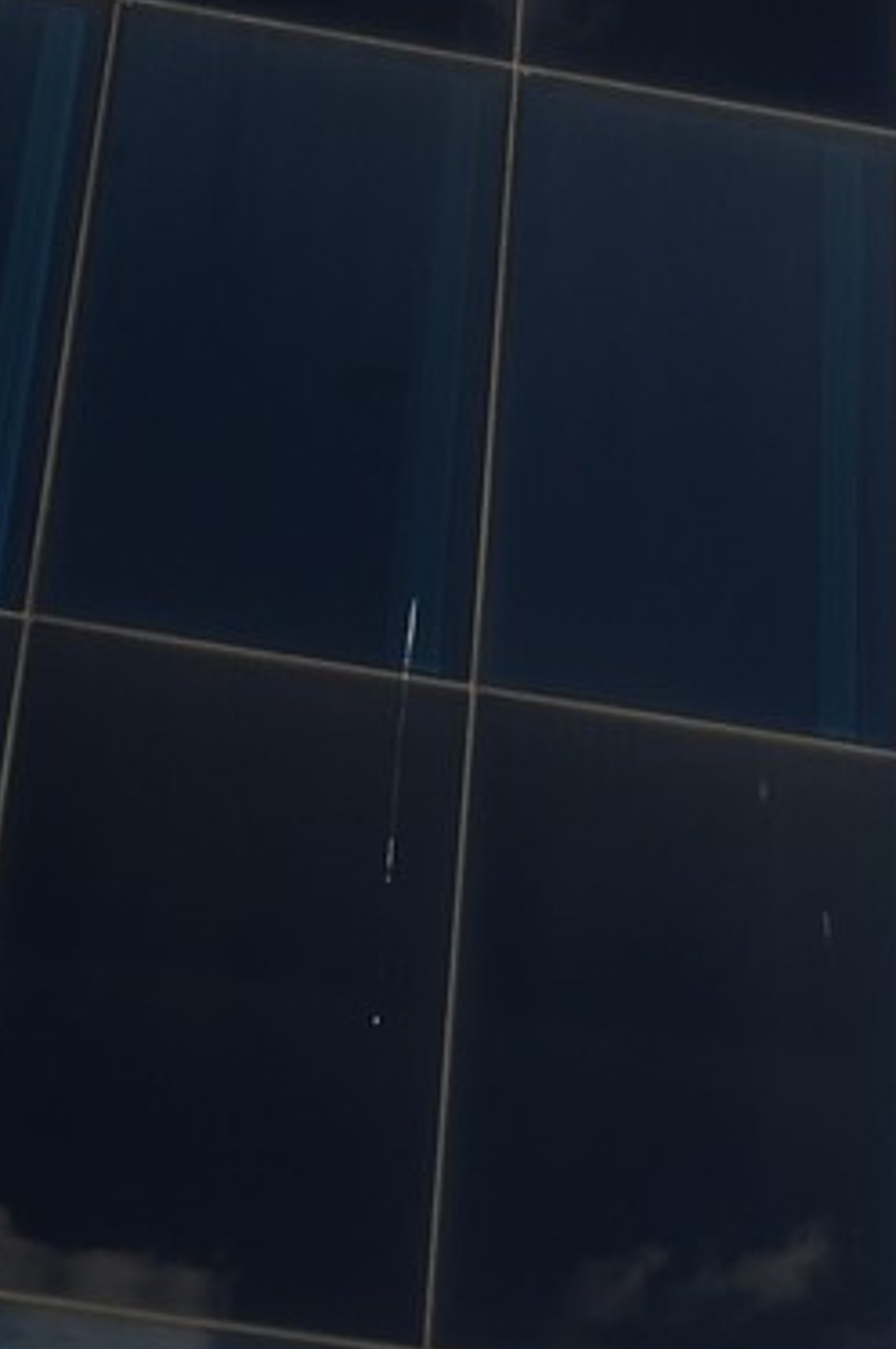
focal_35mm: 103
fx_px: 3852
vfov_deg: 15.4
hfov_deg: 13.1
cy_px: -1432
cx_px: 889
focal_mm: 24
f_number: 11
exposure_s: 1/320
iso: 200
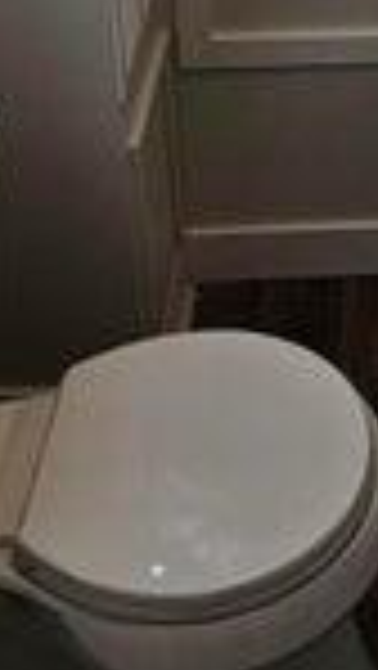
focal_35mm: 61
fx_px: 1085
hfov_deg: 19.0
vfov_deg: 24.9
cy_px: -373
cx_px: 418
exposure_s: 1/132
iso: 50
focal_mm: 2.2
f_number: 2.2
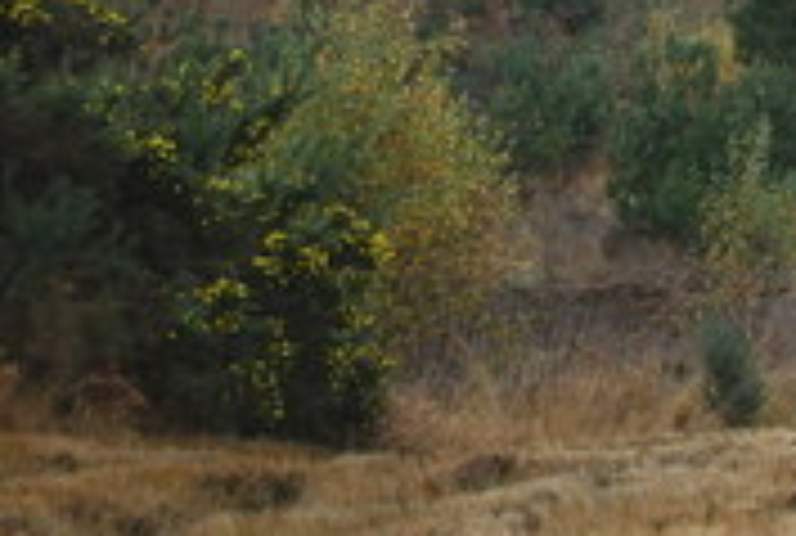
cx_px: 1151
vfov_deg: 4.6
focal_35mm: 299
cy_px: -135
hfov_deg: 6.8
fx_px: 6624
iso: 720
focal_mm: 55
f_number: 5.6
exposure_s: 1/500
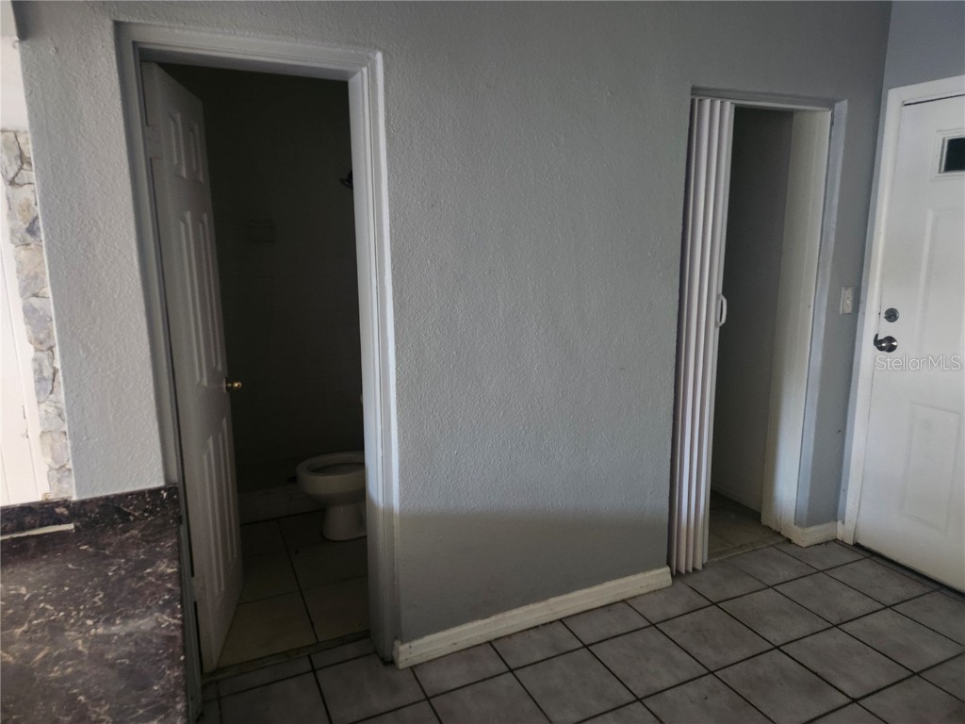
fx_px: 641
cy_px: 362
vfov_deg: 58.9
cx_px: 482
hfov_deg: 73.9
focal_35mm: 23
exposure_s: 1/24
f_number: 1.8
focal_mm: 5.54
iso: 640
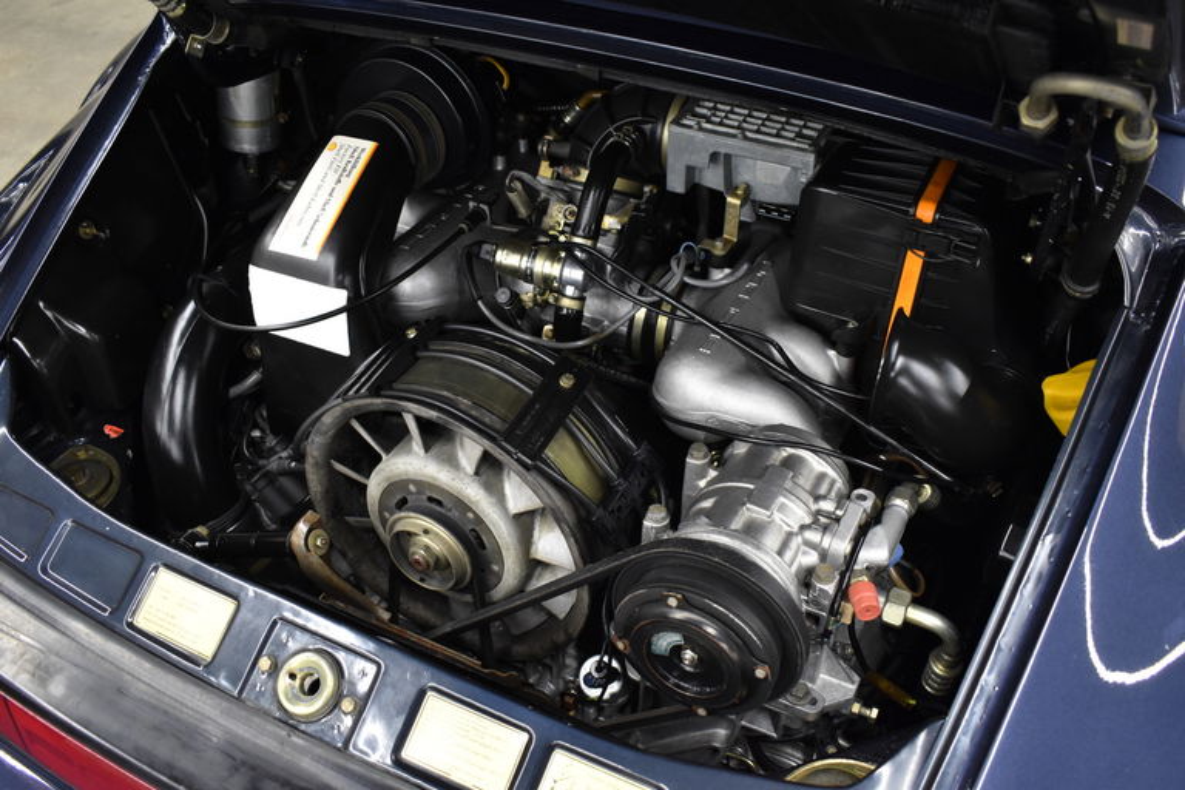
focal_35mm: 33
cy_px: 395
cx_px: 592
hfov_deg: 57.2
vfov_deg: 40.0
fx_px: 1086
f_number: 3.8
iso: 1100
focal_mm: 22
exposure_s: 1/30
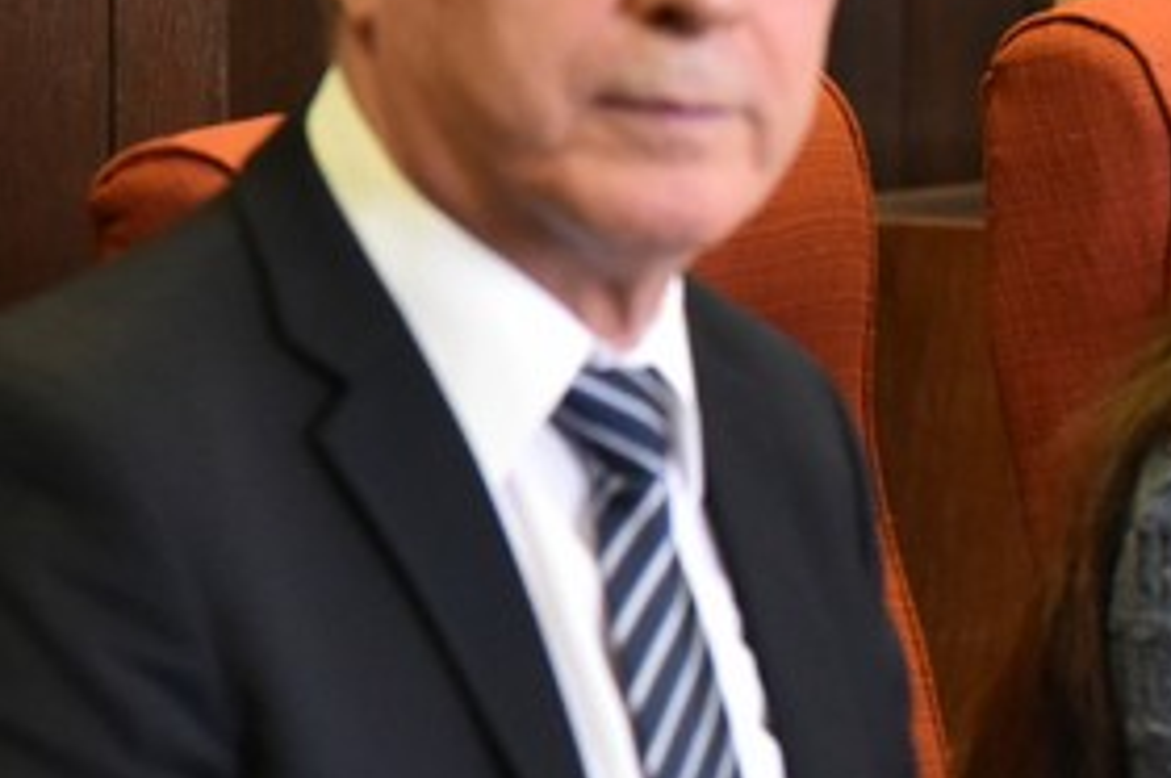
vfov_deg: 3.9
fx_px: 11436
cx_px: 1108
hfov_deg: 5.8
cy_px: 207
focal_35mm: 352
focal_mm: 120
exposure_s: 1/250
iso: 8000
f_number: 4
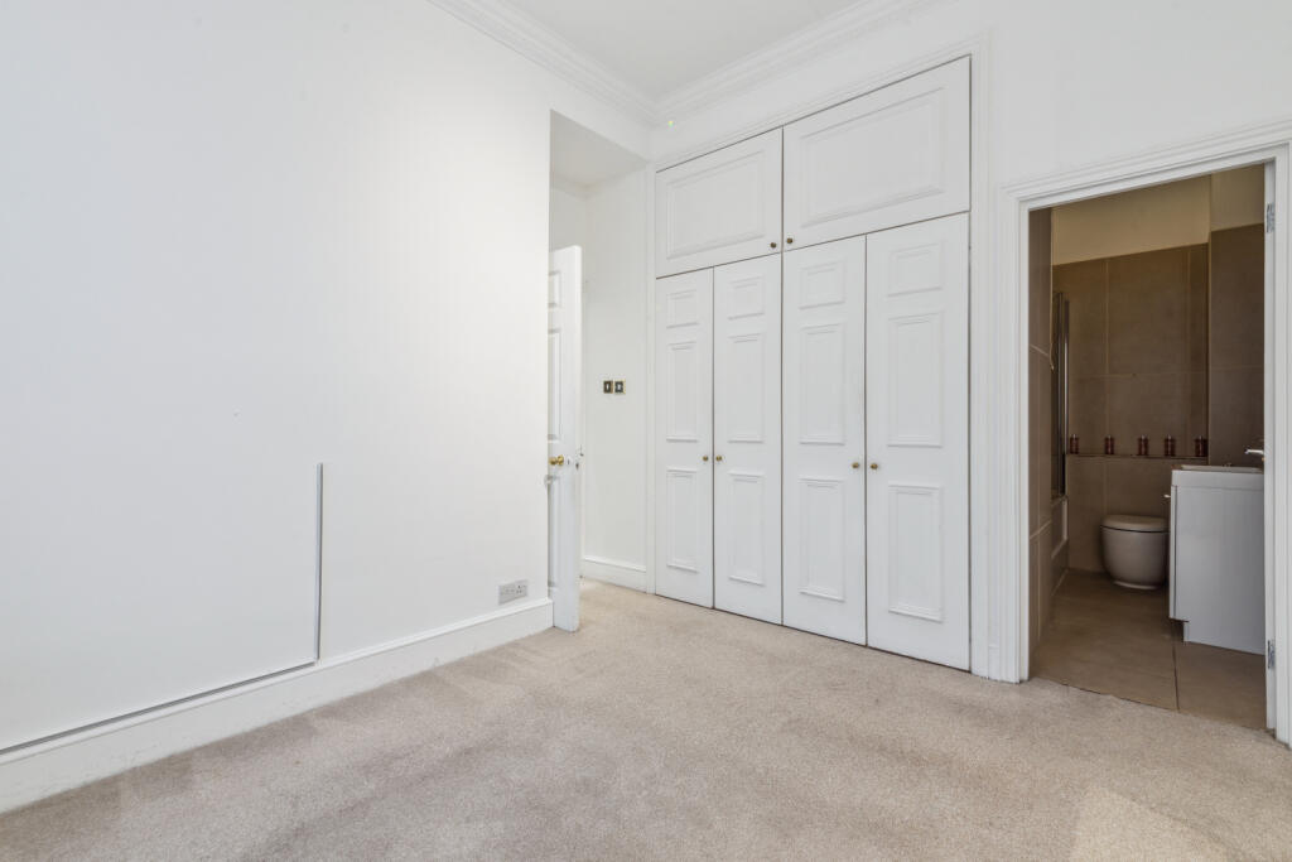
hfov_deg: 93.3
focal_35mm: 17
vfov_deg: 70.5
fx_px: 610
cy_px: 431
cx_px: 646
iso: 400
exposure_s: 1/5
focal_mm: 17
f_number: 11
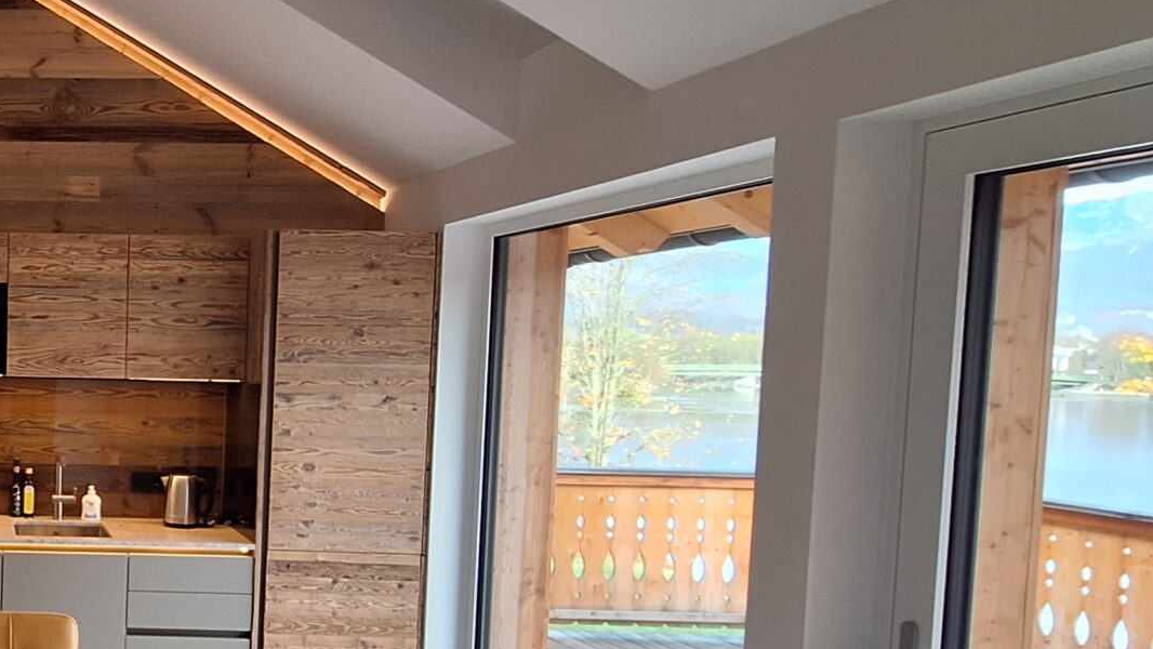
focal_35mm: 34
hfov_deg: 45.7
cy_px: 410
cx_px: -74
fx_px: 1040
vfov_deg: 34.5
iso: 80
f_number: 2.2
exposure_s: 1/50
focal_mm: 1.74
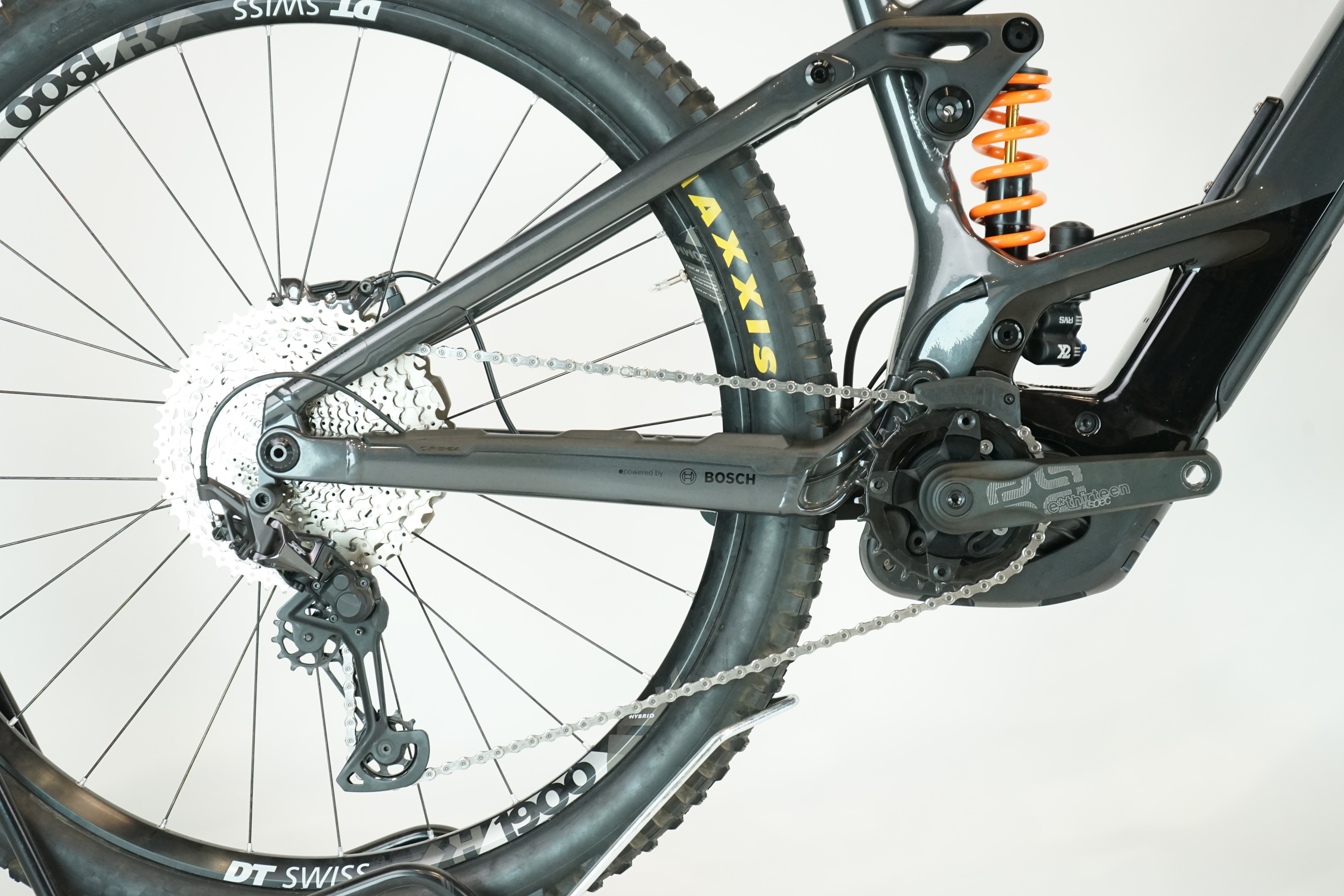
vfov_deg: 20.6
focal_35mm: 66
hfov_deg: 30.5
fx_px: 2464
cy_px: 448
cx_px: 672
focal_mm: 66
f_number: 6.3
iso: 2000
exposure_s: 1/200
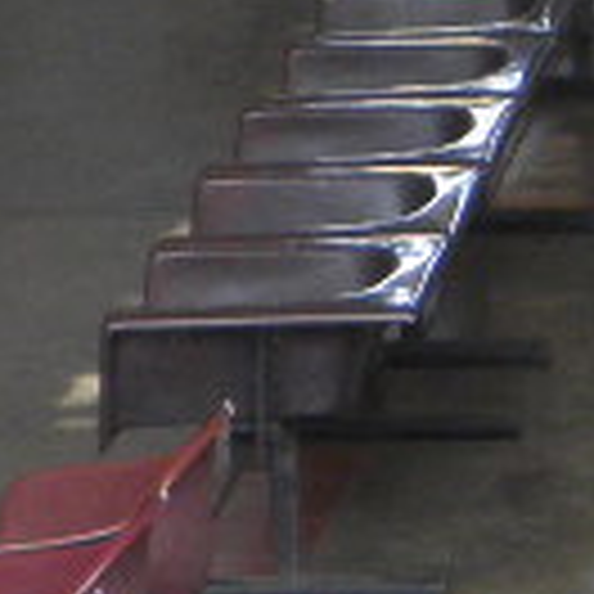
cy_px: -346
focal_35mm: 470
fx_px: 9125
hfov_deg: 3.7
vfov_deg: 3.7
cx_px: 1215
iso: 100
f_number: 3.6
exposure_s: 1/80
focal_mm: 10
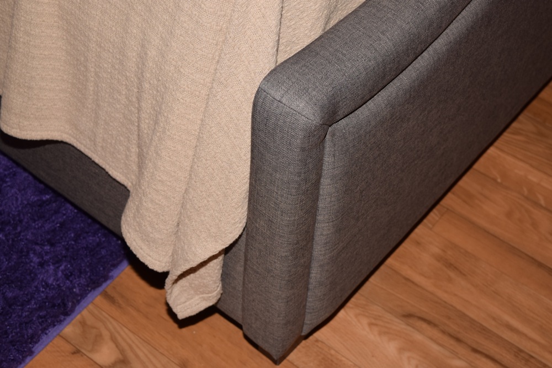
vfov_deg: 21.6
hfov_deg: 31.9
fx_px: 966
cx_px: 276
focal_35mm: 63
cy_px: 184
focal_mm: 42
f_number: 5.6
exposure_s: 1/200
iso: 400
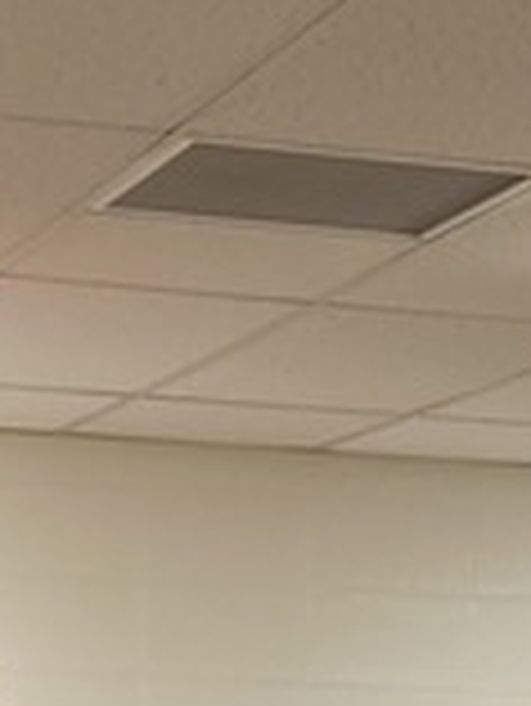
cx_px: 306
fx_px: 3738
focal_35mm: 183
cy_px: 2136
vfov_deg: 8.8
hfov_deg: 8.1
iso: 80
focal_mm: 3.99
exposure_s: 1/60
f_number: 1.8
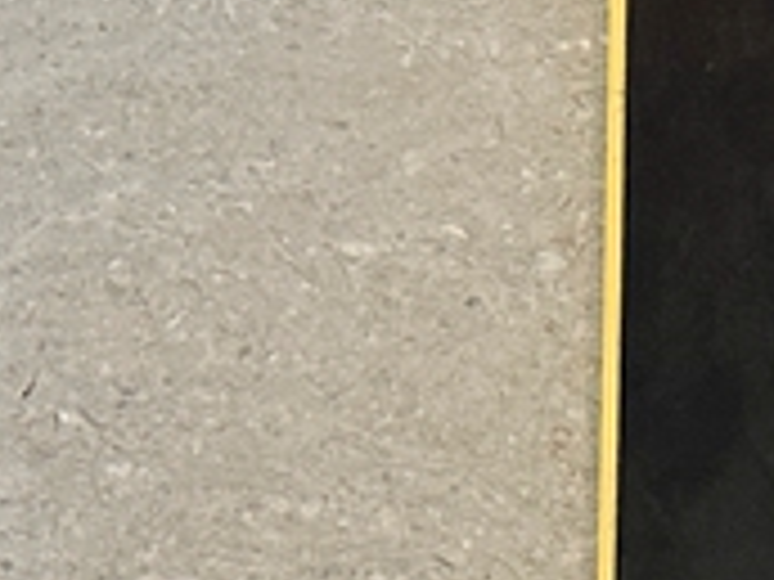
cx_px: 1228
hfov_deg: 12.9
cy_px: -162
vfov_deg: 10.2
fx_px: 3197
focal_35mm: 143
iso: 250
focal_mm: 6.86
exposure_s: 1/78
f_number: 1.78
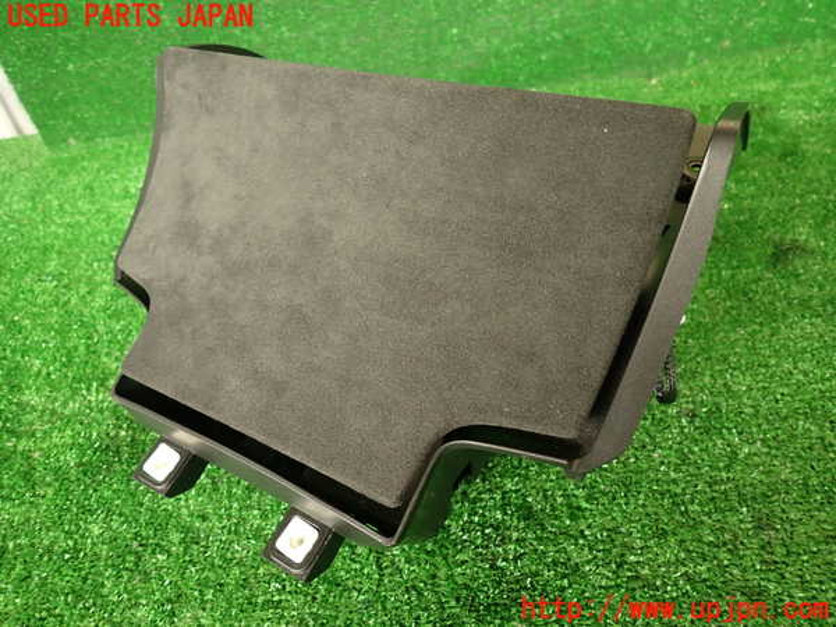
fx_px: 604
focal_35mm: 25
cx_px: 418
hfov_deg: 69.4
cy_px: 314
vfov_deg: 54.9
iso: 125
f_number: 2
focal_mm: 4.5
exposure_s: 1/60
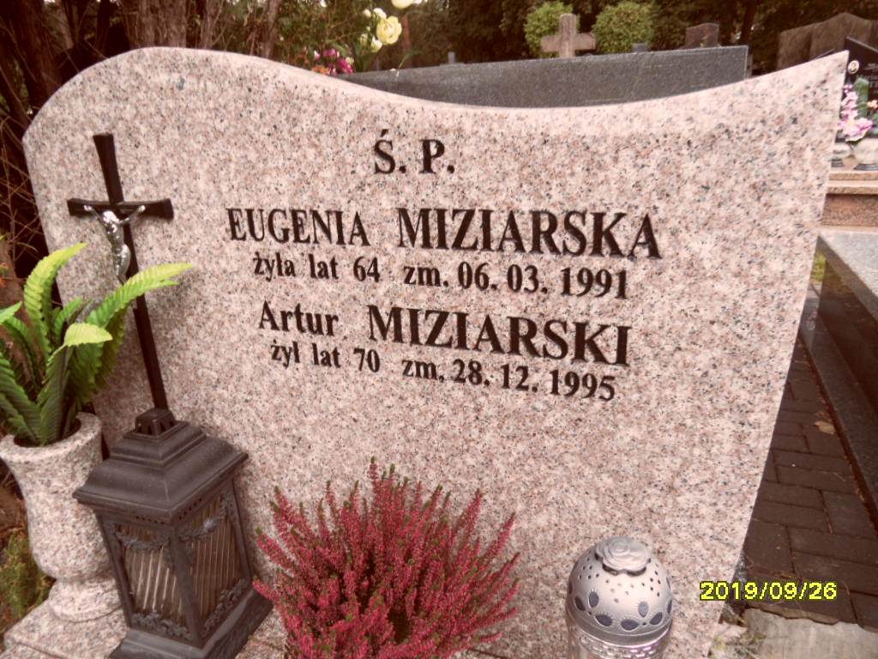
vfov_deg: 56.8
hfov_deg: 71.6
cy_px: 330
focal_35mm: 24
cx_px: 439
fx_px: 609
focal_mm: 3.9
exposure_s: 1/90
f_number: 3.2
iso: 100
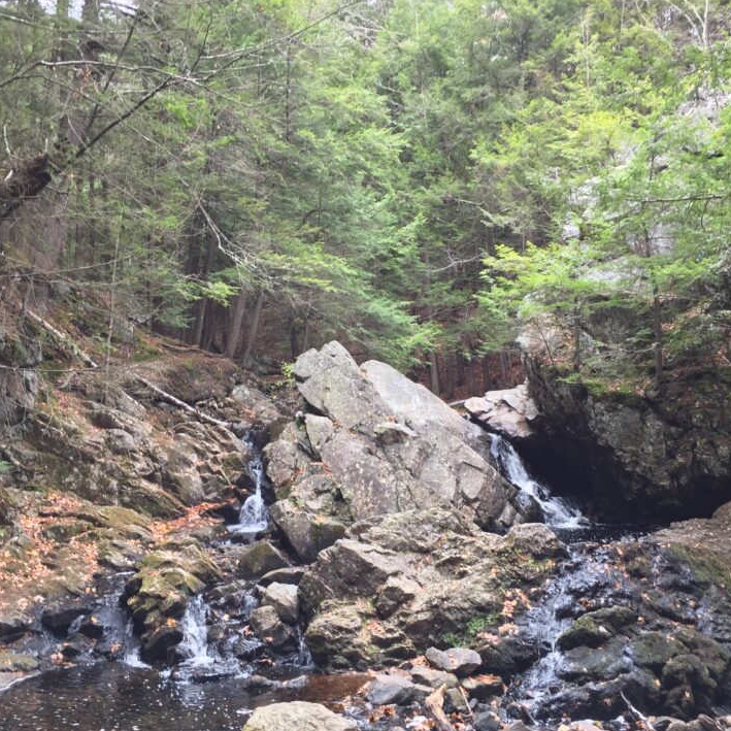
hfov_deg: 44.9
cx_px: 381
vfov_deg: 44.9
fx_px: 884
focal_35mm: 37
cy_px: 383
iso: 40
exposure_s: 1/30
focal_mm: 4.15
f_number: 2.2
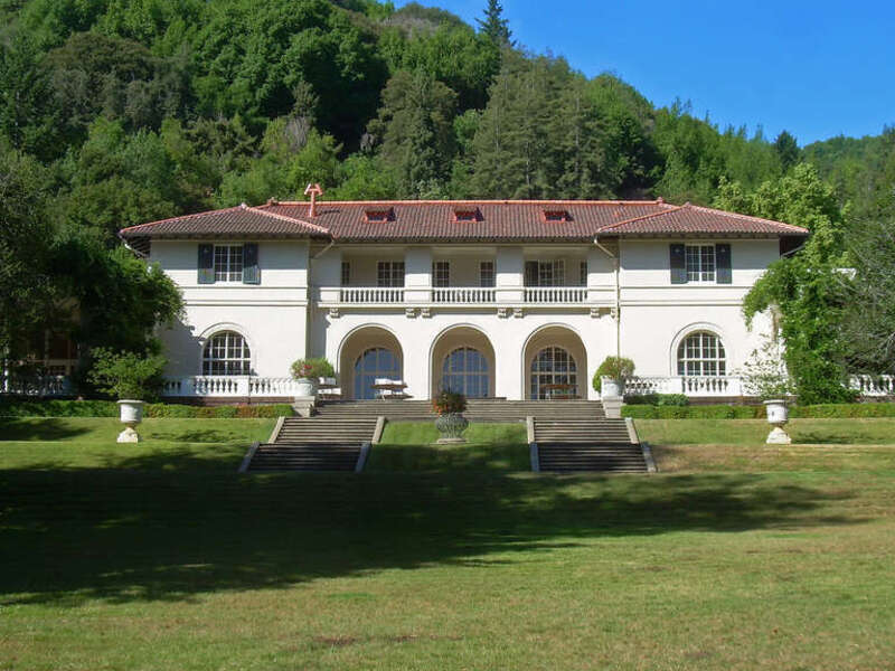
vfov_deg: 25.7
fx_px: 1474
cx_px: 448
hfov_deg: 33.8
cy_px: 336
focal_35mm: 57
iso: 50
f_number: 5.5
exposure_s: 1/210
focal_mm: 9.6
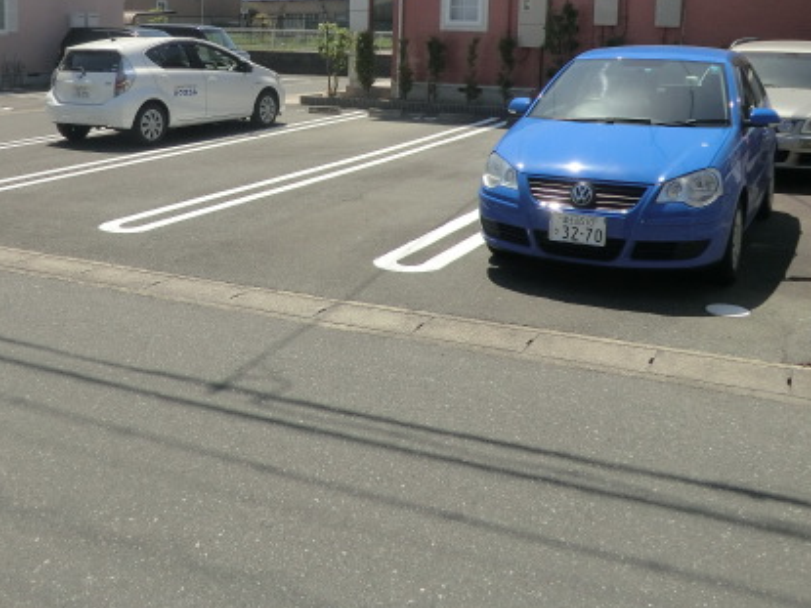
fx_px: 867
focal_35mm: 37
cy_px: 147
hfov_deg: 49.9
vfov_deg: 37.6
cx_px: 326
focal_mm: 4.3
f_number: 7.5
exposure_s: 1/200
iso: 80
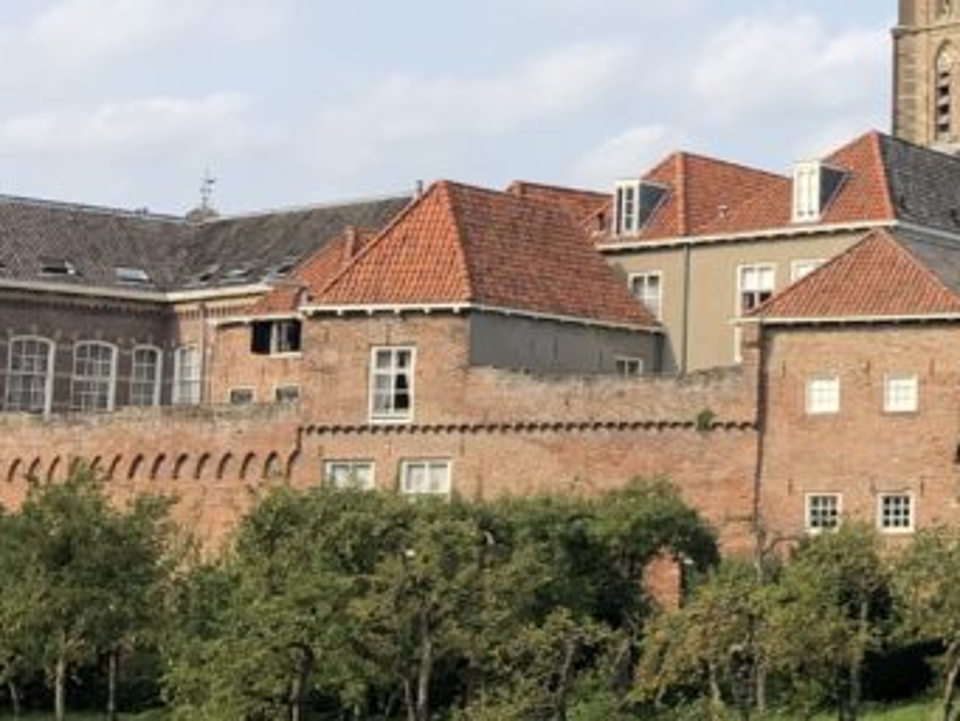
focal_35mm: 84
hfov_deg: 21.3
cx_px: 1213
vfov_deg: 17.5
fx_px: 2330
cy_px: 225
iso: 20
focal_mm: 3.99
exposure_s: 1/2000
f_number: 1.8
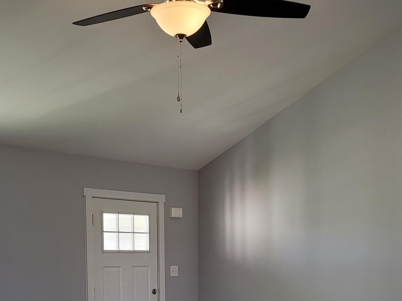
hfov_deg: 35.5
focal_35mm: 54
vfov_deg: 25.6
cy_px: 307
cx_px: 177
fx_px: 627
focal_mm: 7
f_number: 1.8
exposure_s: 1/120
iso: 100
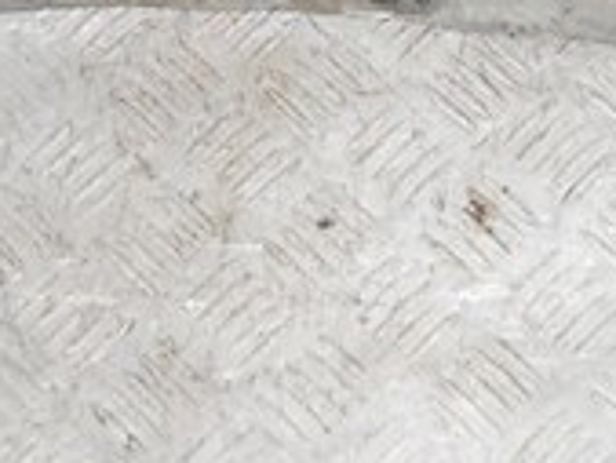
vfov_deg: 9.2
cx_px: 463
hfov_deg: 12.7
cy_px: -321
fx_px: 2760
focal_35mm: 155
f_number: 3.1
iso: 200
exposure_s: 1/30
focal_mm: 6.72
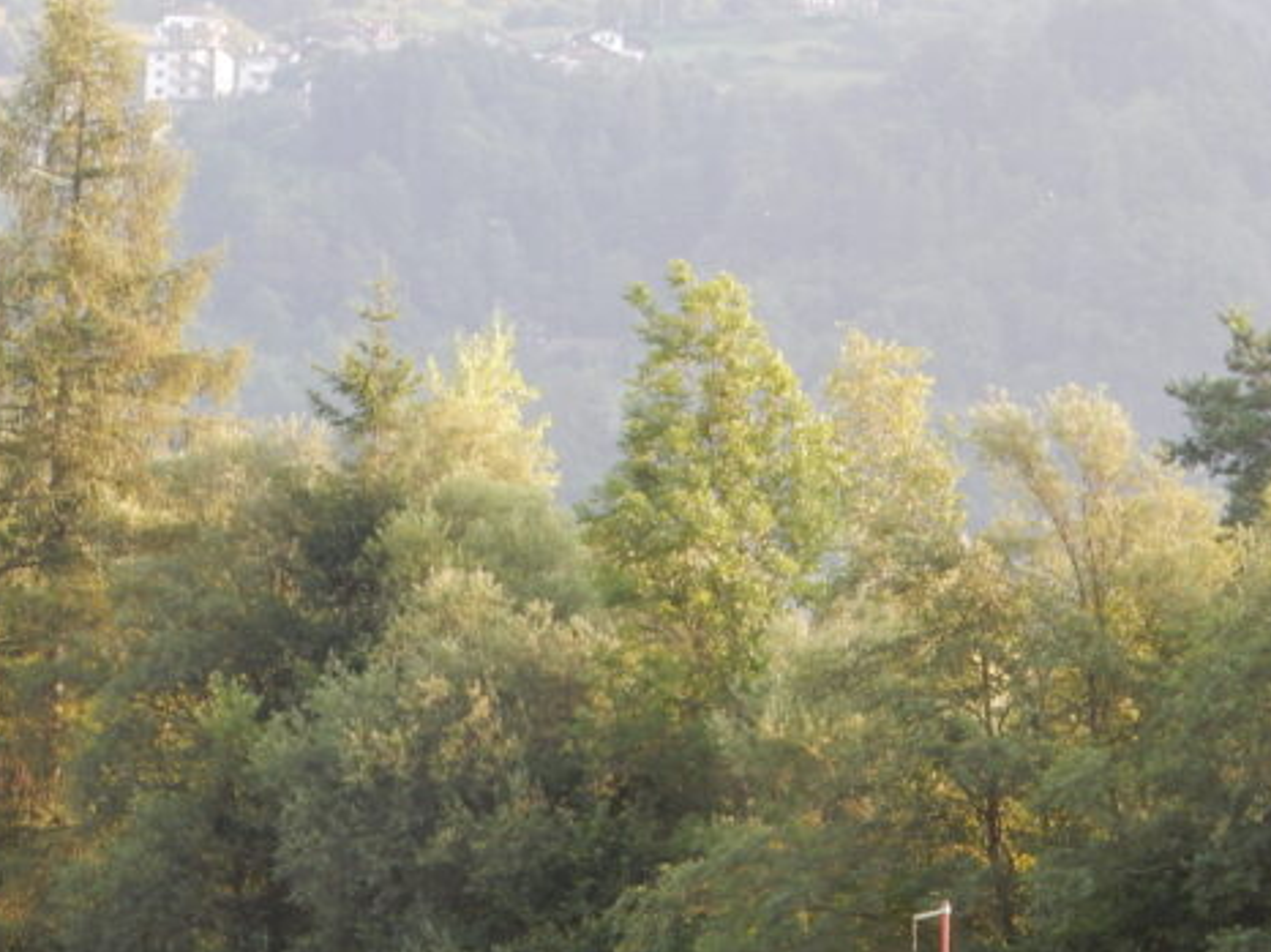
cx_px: 442
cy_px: 717
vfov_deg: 7.7
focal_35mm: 193
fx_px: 7083
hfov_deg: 10.2
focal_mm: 20.9
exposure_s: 1/50
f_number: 5.6
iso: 125
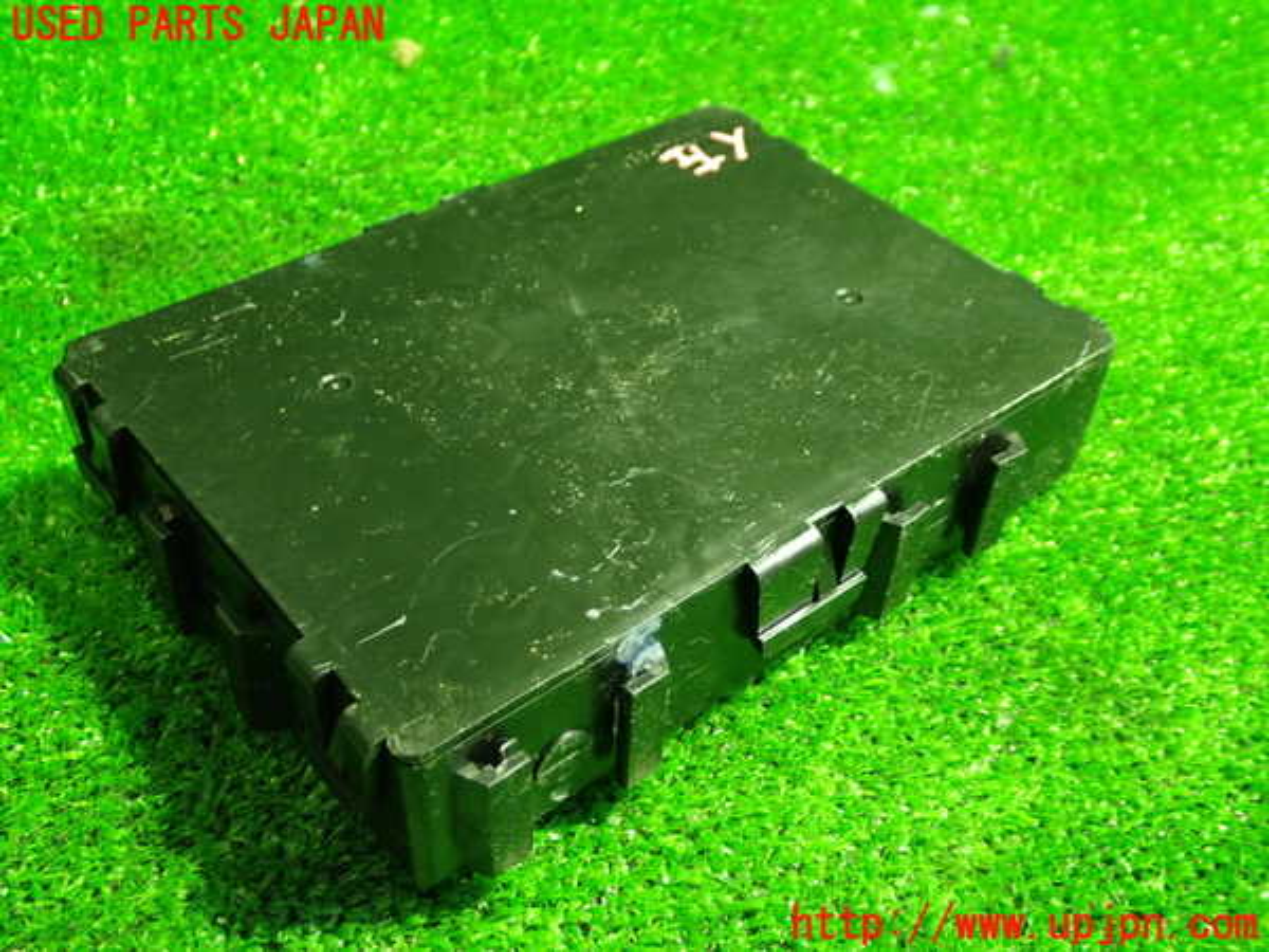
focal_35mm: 38
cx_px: 634
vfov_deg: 37.7
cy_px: 476
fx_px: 1393
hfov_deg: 49.0
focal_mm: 6.83
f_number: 2.7
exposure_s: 1/20
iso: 800
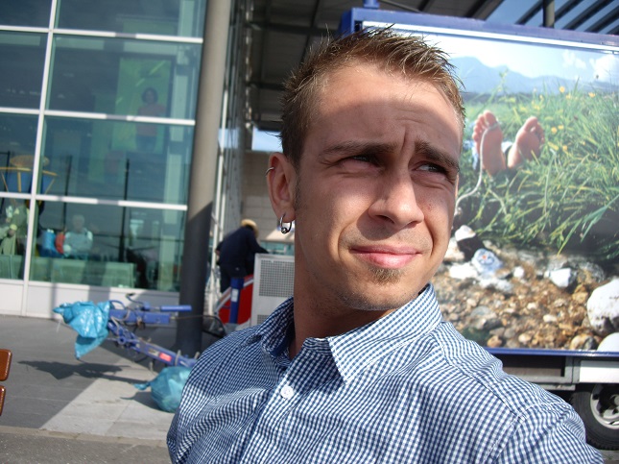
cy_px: 232
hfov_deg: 49.0
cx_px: 310
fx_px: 679
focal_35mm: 38
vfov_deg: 37.7
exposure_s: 1/640
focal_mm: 7.9
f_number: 2.8
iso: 64
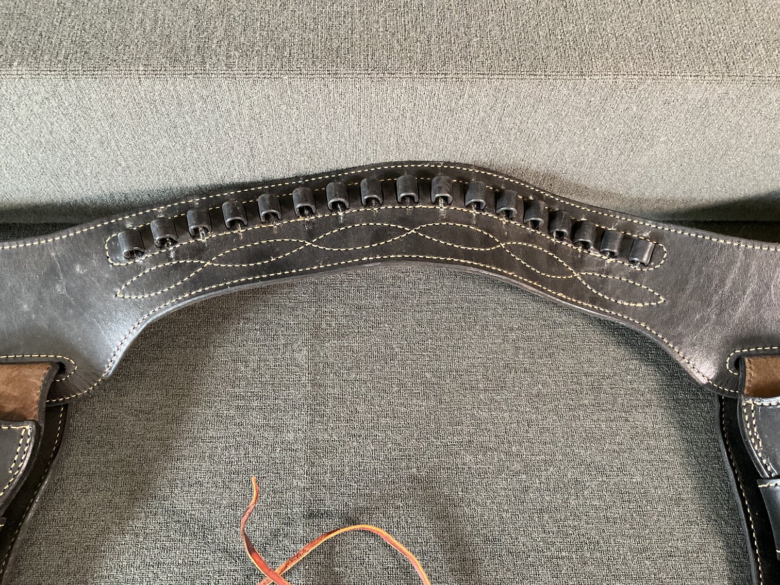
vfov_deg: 48.2
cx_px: 390
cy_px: 292
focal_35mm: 29
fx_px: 654
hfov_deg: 61.7
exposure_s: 1/60
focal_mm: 3
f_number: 1.8
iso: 250
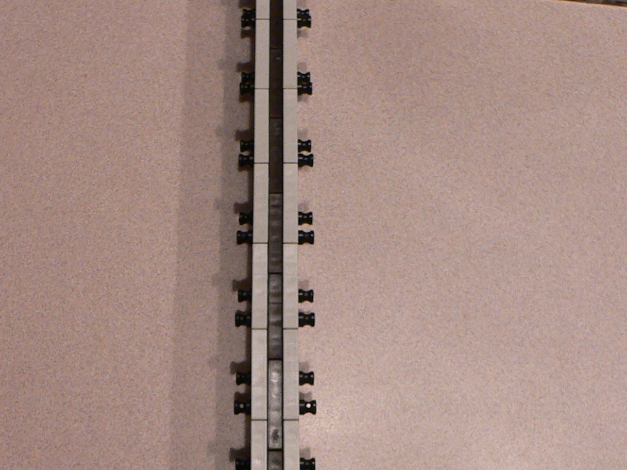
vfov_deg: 25.0
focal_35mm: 58
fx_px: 1050
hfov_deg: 33.2
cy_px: 347
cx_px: 260
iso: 200
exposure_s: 1/30
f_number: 2.8
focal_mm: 4.6
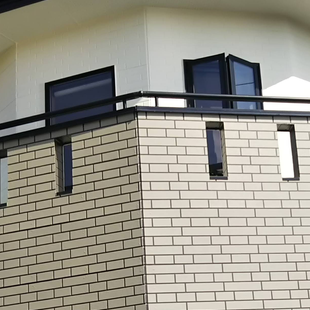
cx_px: 211
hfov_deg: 24.2
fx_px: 719
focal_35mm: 71
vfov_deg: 23.7
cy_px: 274
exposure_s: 1/908
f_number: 2.2
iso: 20
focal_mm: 4
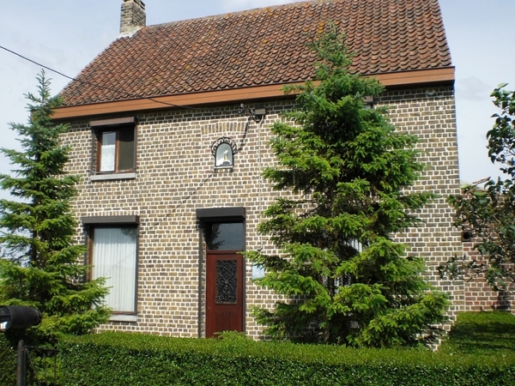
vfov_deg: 37.7
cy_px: 193
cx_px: 258
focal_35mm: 38
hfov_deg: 49.0
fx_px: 565
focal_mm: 6.3
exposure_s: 1/400
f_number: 4.4
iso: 50
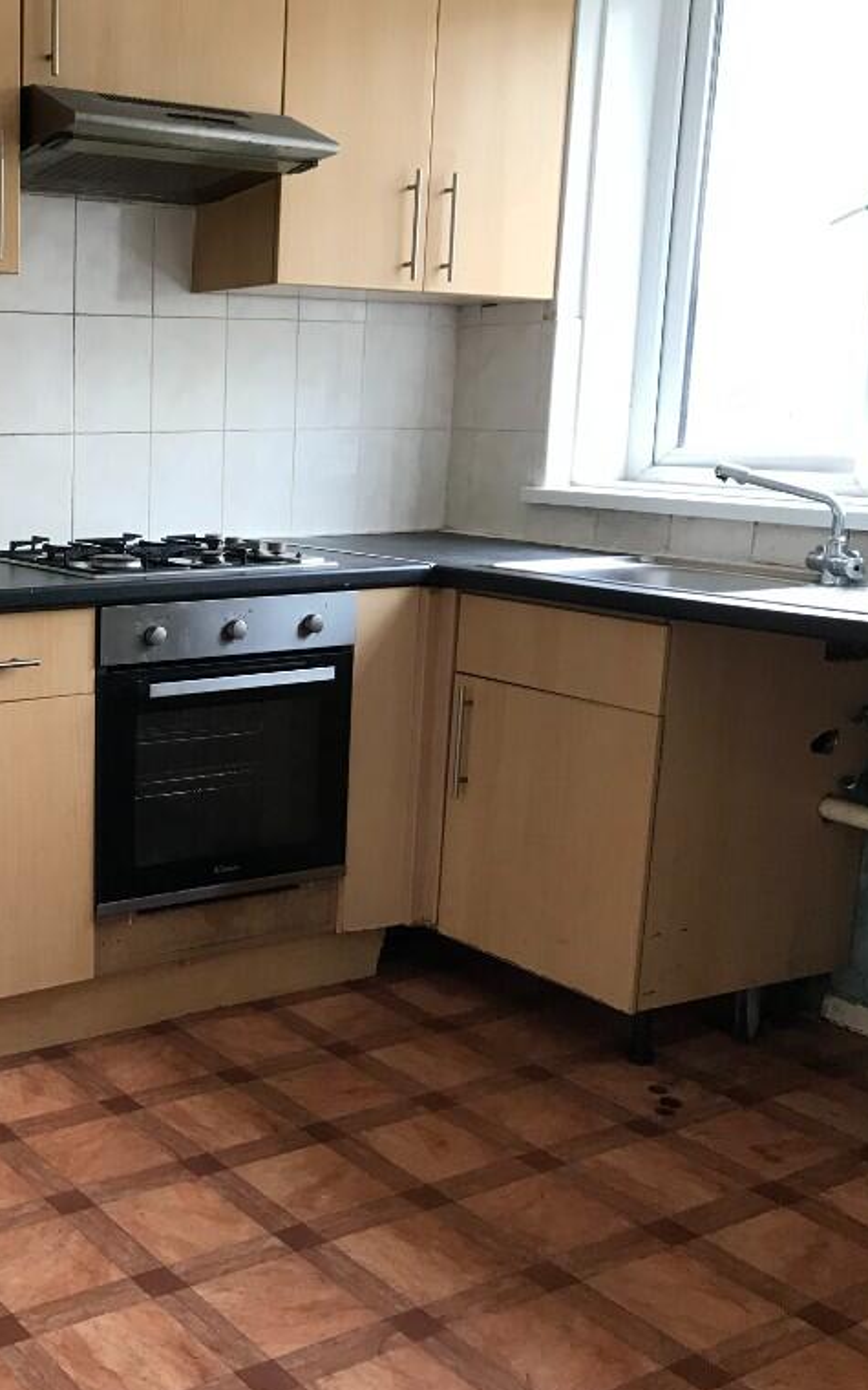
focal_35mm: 40
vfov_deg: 49.3
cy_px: 700
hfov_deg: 30.2
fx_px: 1514
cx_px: 44
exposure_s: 1/33
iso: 40
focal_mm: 3.99
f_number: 1.8
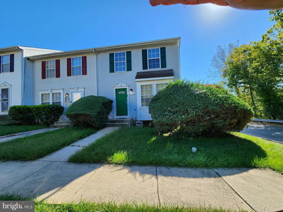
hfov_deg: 106.2
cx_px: 142
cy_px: 106
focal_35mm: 13
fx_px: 106
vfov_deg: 89.9
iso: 50
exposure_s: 1/1179
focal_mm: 2.2
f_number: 2.2
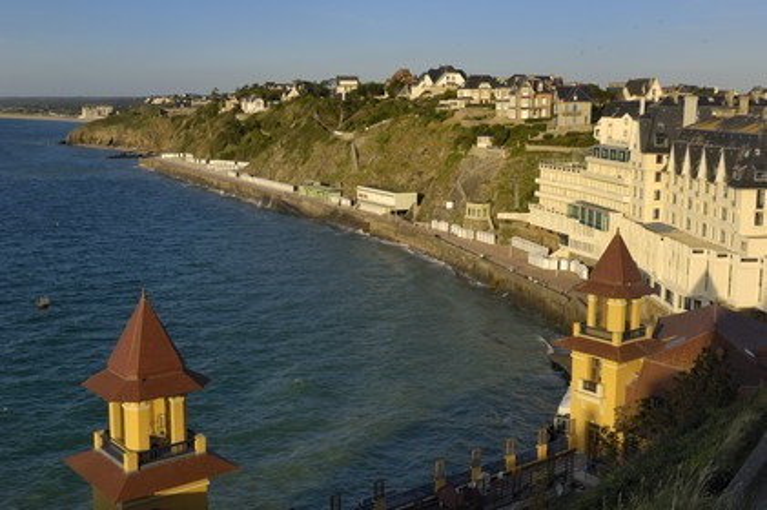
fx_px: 894
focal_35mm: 42
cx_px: 384
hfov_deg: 46.4
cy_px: 255
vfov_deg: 31.8
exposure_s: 1/160
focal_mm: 28
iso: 100
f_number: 8.5
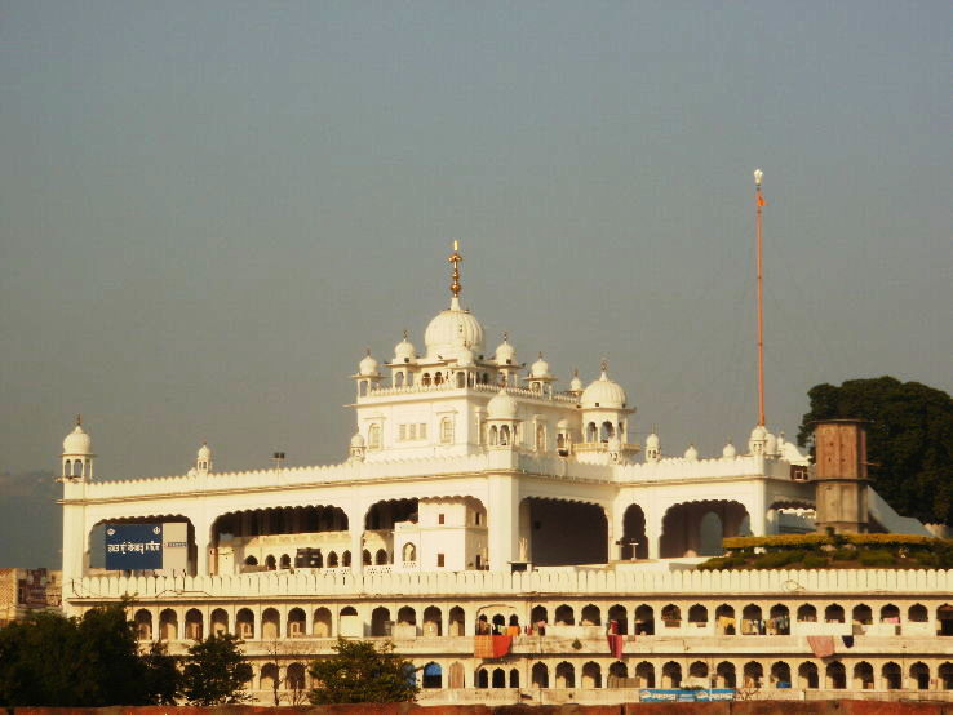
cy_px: 358
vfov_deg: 12.3
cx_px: 476
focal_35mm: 121
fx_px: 3332
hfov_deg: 16.3
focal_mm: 21.2
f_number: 8.3
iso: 100
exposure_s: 1/250
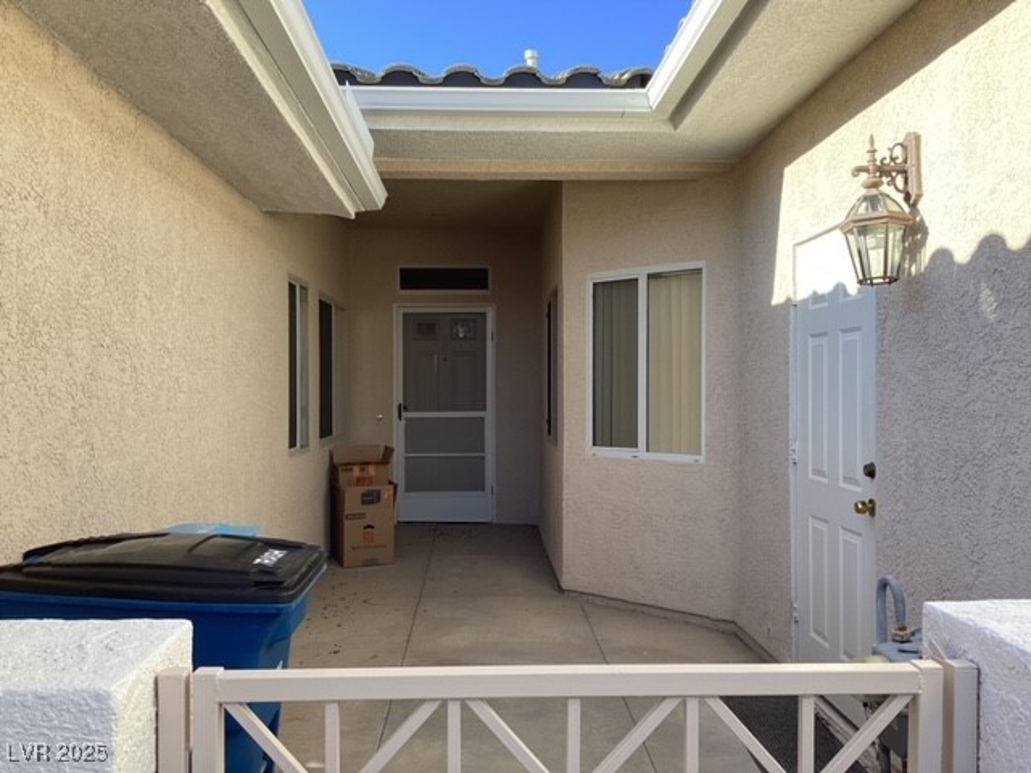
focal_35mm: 31
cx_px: 516
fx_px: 923
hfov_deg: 58.4
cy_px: 386
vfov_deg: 45.4
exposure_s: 1/218
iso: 25
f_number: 2.4
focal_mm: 3.3
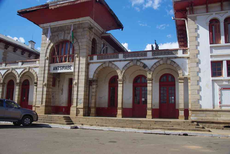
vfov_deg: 40.0
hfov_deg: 57.2
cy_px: 77
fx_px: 211
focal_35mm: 33
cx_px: 115
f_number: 11
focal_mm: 21.9
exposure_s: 1/80
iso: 200
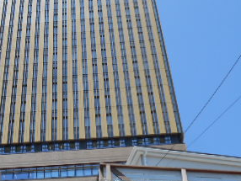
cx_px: 46
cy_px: 59
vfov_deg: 19.3
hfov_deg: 25.2
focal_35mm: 76
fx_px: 530
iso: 80
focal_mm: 5.8
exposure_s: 1/800
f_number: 3.6
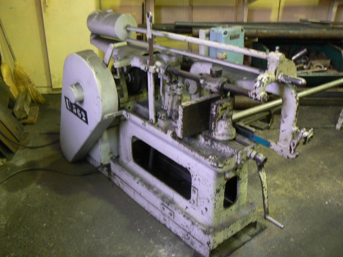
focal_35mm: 36
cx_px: 172
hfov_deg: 51.3
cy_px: 128
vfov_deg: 39.7
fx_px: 357
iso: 200
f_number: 2.8
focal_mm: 6
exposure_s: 1/5
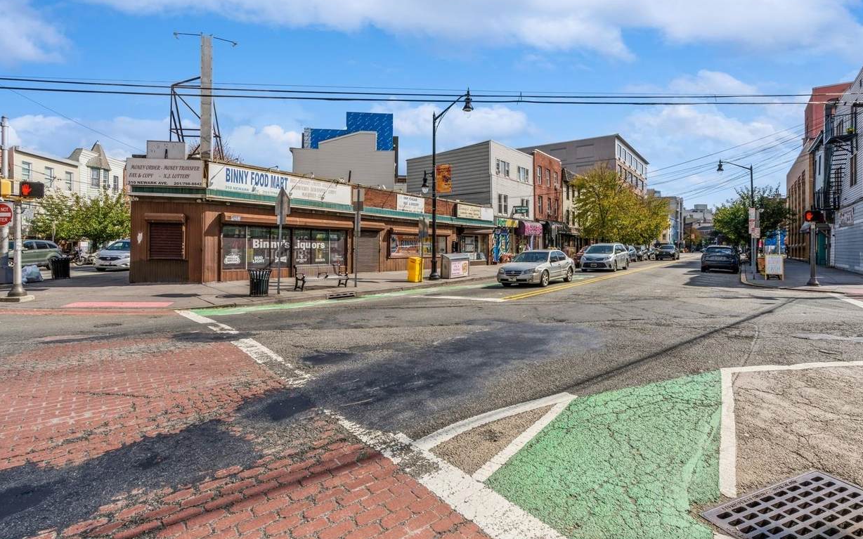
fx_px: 400
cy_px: 248
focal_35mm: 17
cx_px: 438
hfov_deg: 94.4
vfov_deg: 67.9
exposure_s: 1/125
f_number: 11
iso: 100
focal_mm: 16
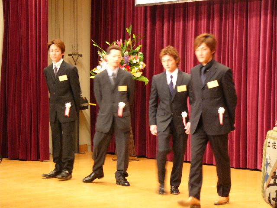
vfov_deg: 14.1
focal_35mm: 105
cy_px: 104
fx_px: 840
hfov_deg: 18.7
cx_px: 138
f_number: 2.8
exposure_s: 1/15
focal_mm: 17.4
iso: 200
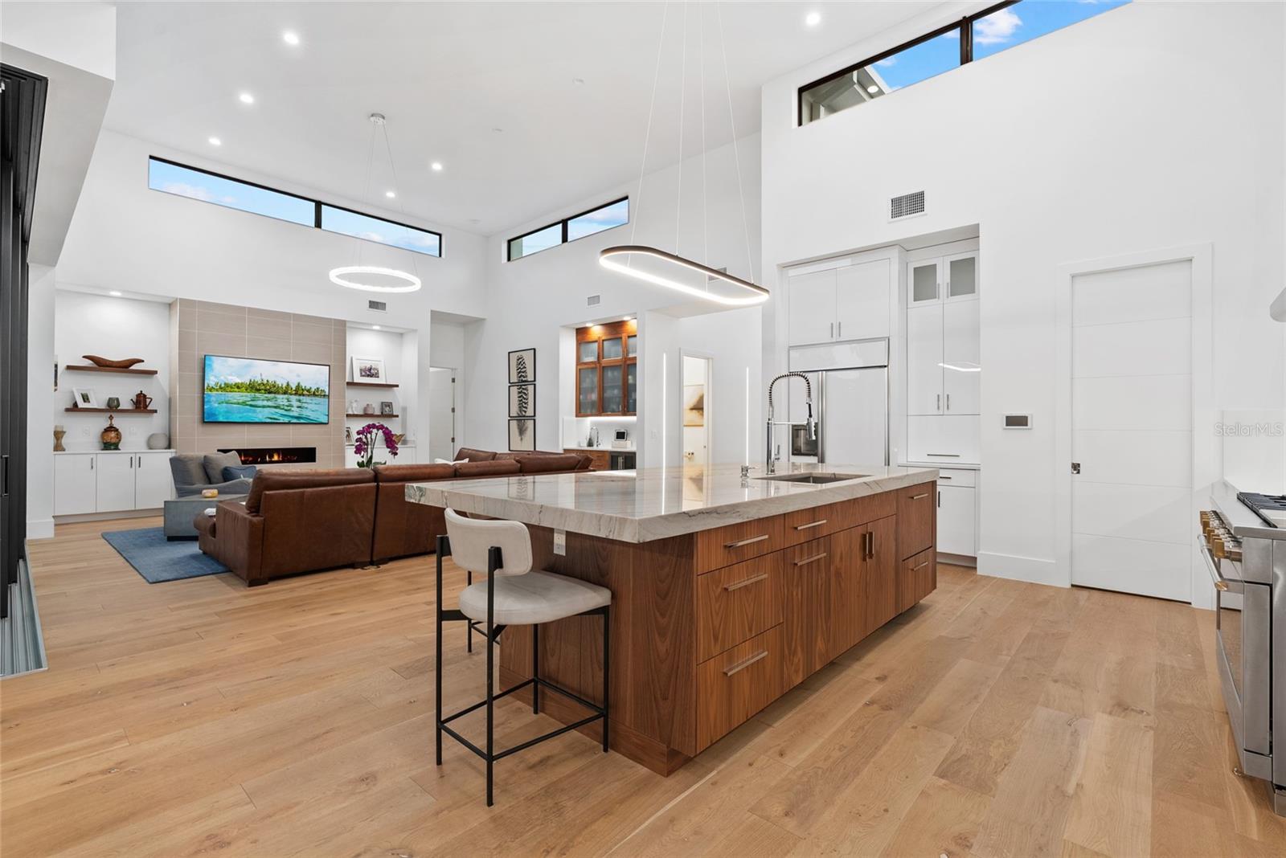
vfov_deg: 73.8
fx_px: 572
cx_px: 643
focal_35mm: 16
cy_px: 429
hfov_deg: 96.7
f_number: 9
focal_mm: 16
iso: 400
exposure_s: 1/2.5
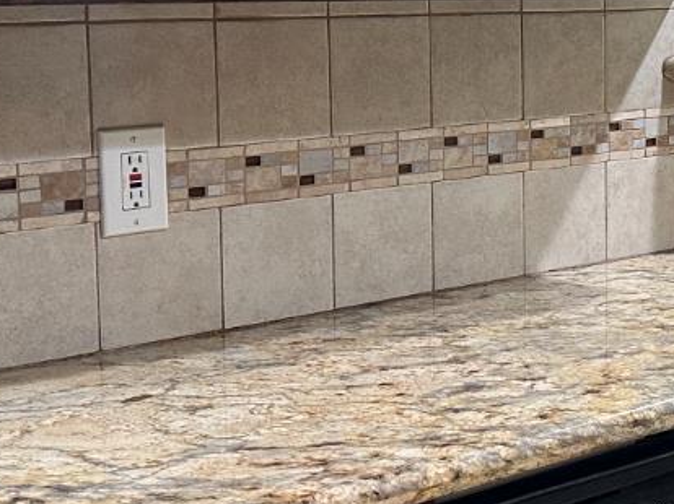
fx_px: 1693
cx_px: 858
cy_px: 150
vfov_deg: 16.9
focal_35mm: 87
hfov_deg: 20.7
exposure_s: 1/60
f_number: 1.78
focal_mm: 6.86
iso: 200
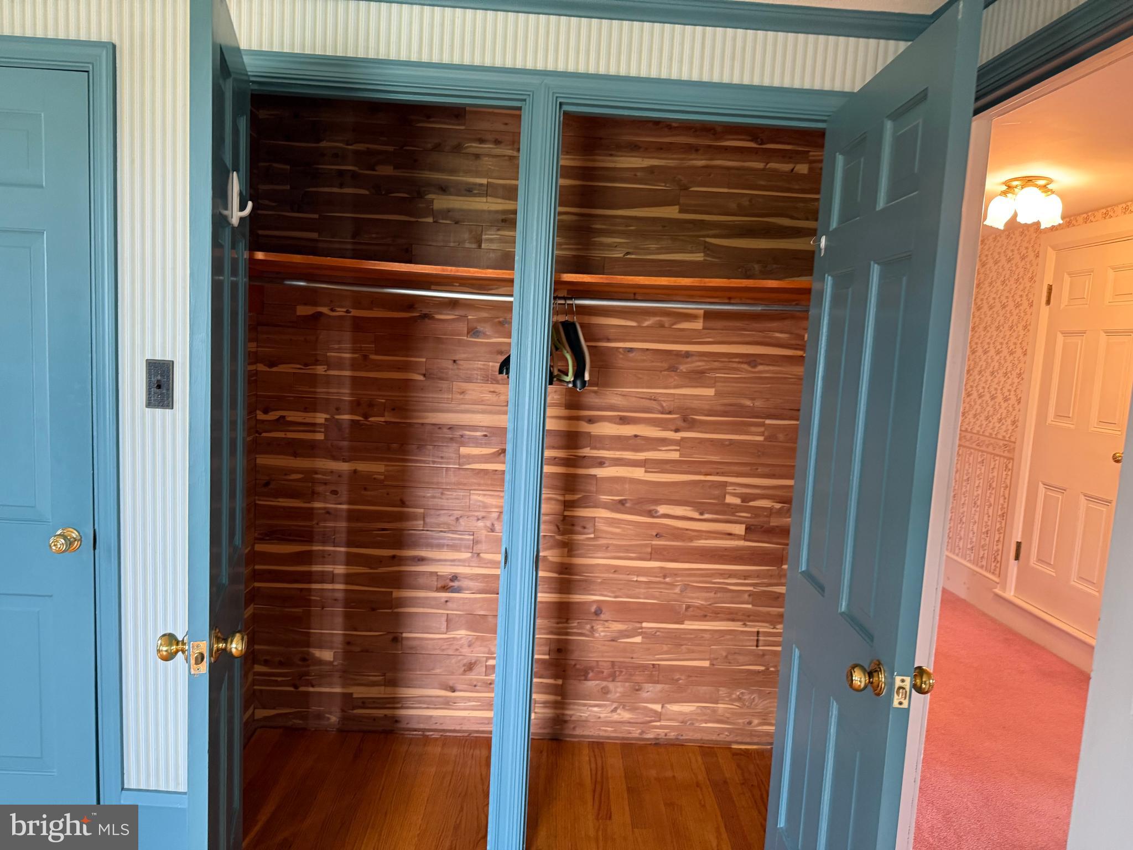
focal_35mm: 24
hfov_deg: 71.6
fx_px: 786
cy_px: 425
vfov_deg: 56.8
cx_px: 566
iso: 320
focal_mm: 6.76
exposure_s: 1/60
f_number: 1.78
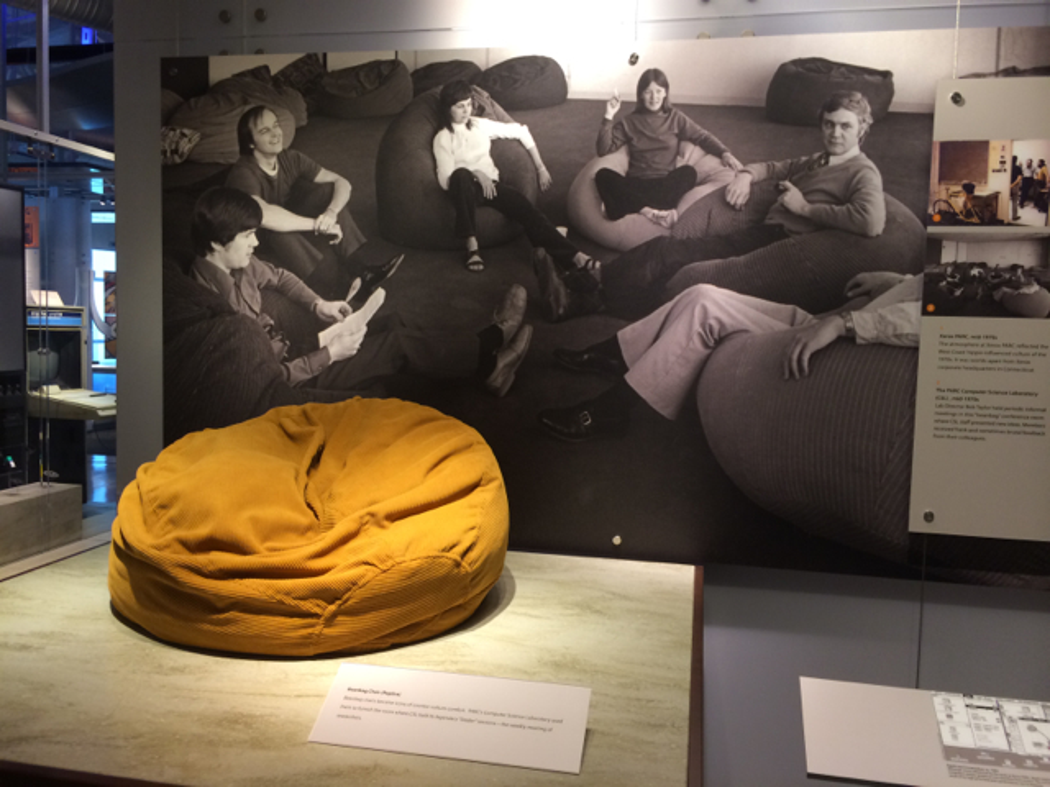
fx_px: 910
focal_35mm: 30
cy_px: 394
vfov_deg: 46.8
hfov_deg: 60.0
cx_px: 525
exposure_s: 1/30
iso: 100
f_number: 2.2
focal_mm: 4.12
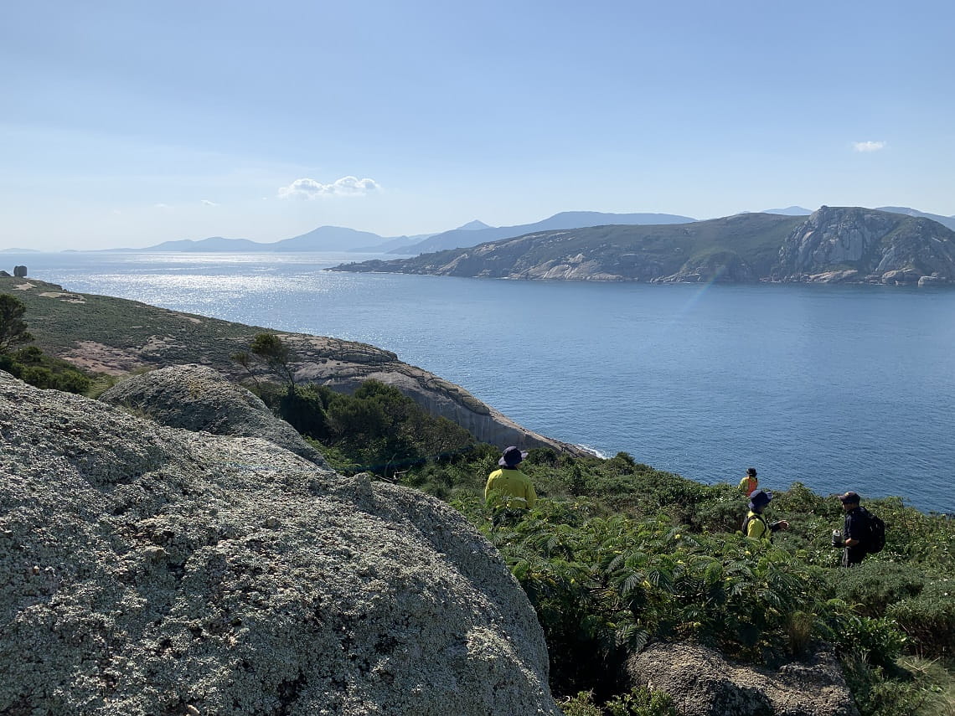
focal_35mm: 26
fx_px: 717
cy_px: 358
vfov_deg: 53.1
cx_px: 478
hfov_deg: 67.3
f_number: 1.8
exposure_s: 1/5128
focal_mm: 4.25
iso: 25
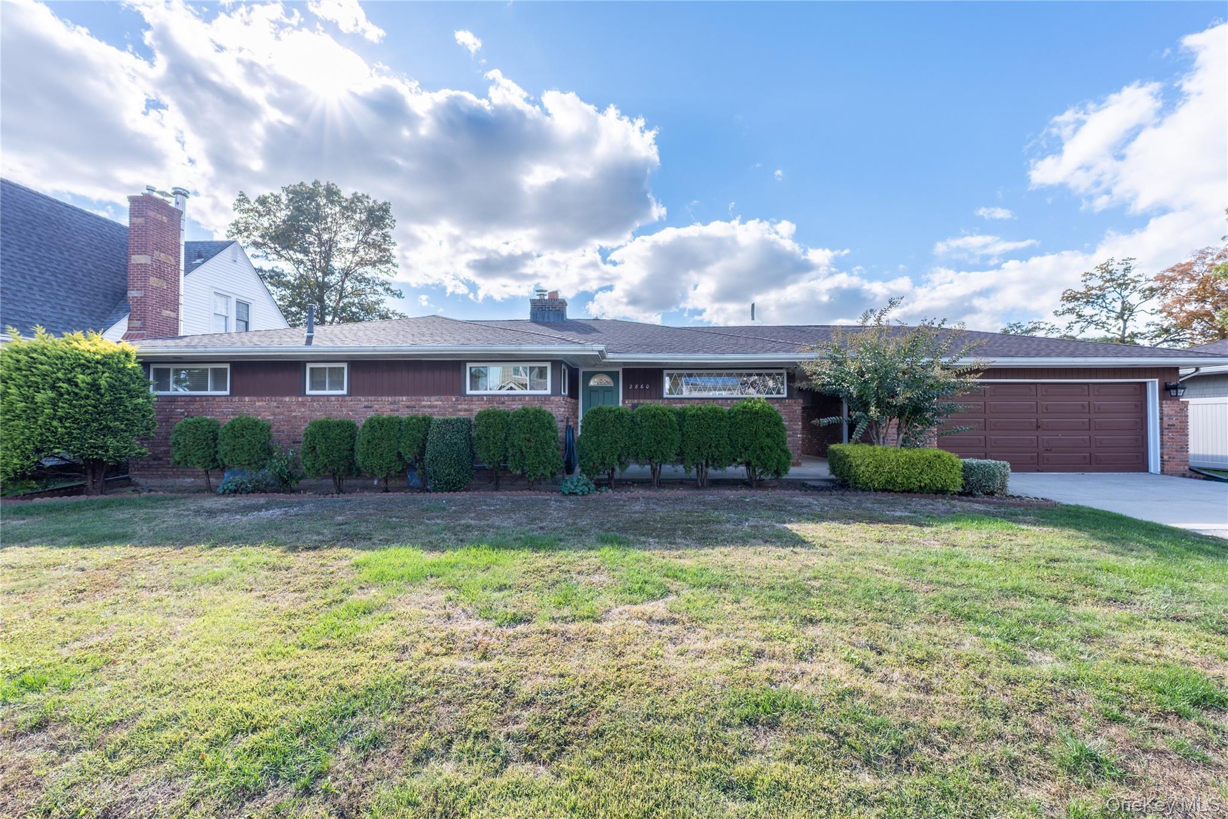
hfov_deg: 104.3
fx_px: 477
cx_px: 614
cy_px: 410
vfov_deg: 81.2
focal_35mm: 14
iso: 400
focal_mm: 14
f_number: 8
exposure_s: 1/2000
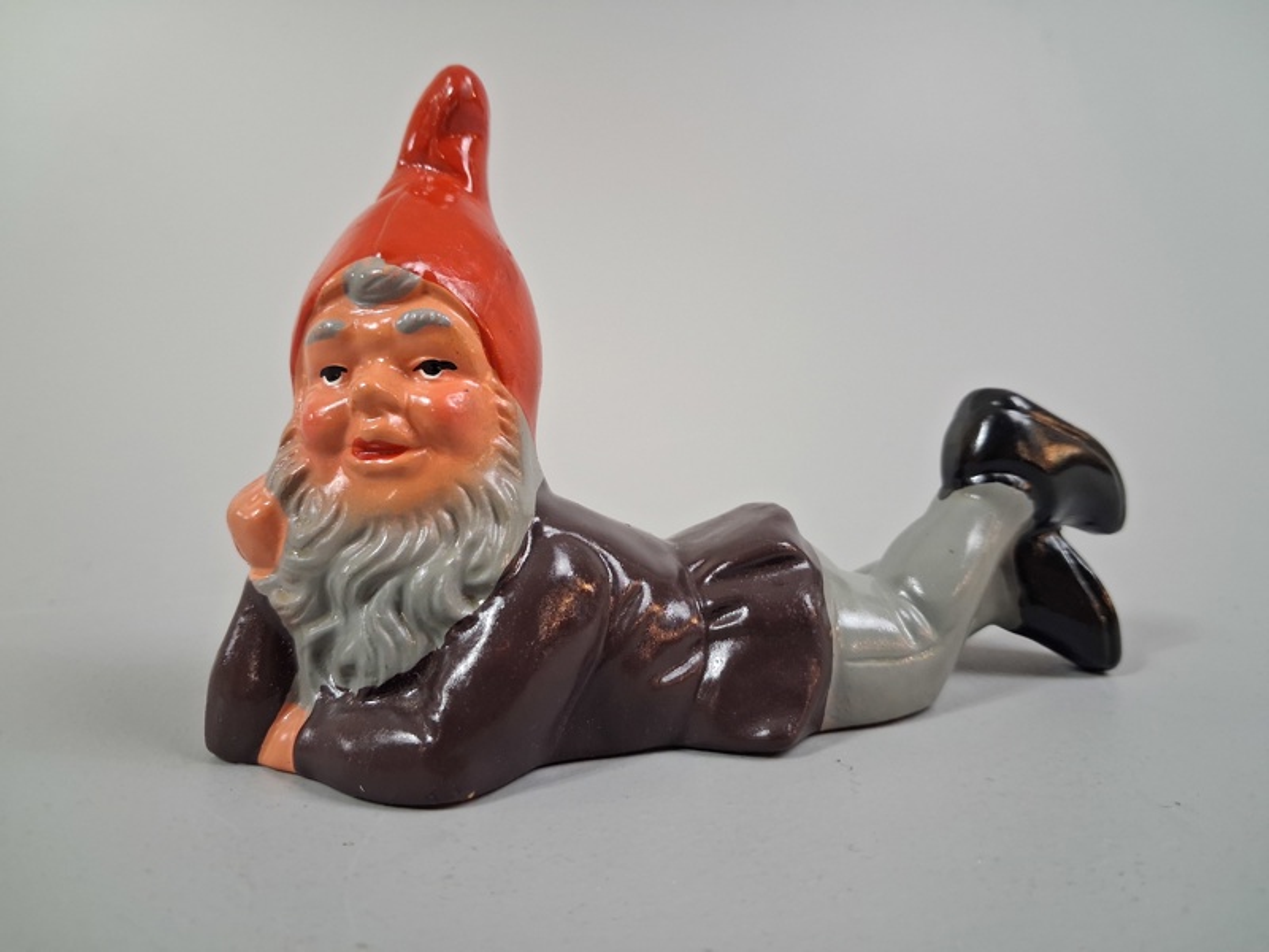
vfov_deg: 51.4
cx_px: 634
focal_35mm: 27
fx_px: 990
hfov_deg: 65.3
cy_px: 476
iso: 400
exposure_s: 1/50
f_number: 1.8
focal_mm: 4
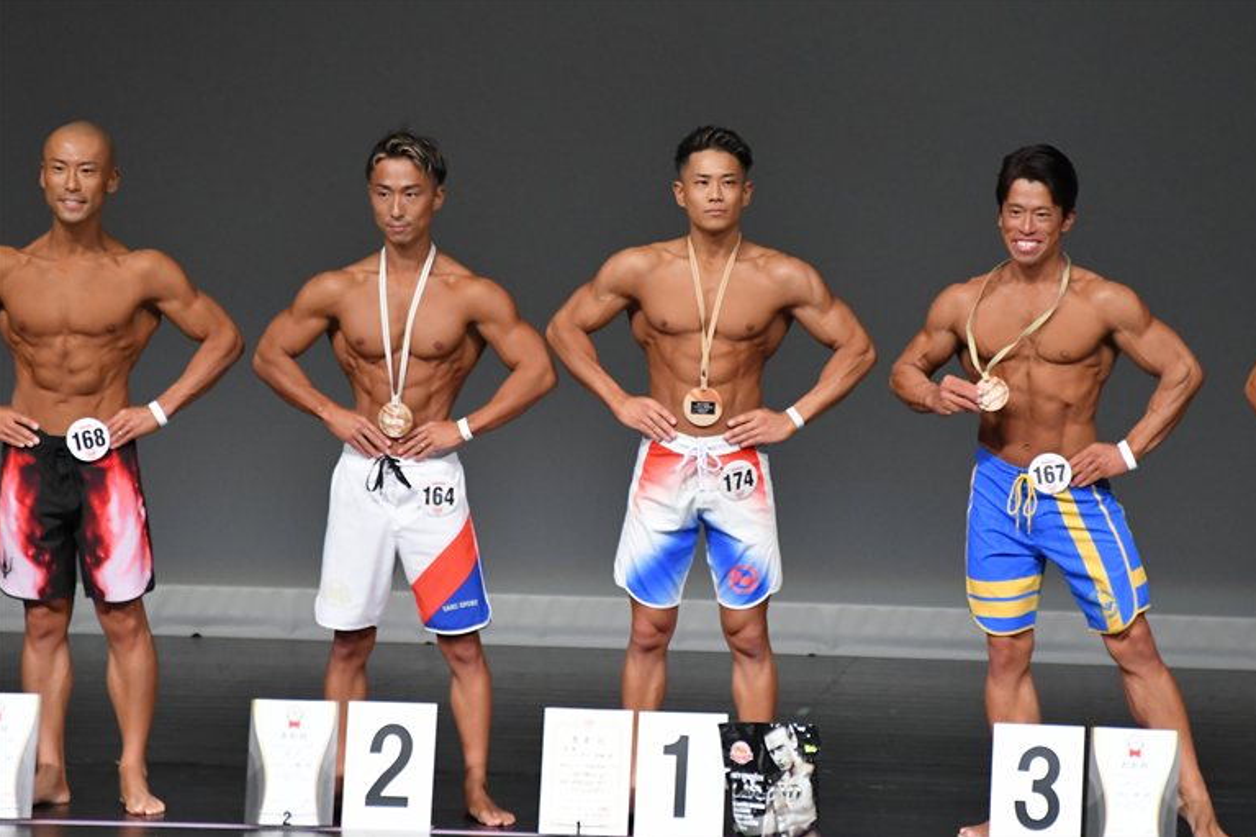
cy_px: 418
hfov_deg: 5.4
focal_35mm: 379
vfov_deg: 3.6
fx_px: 13219
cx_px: 631
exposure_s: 1/400
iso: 5000
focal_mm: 250
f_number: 5.6
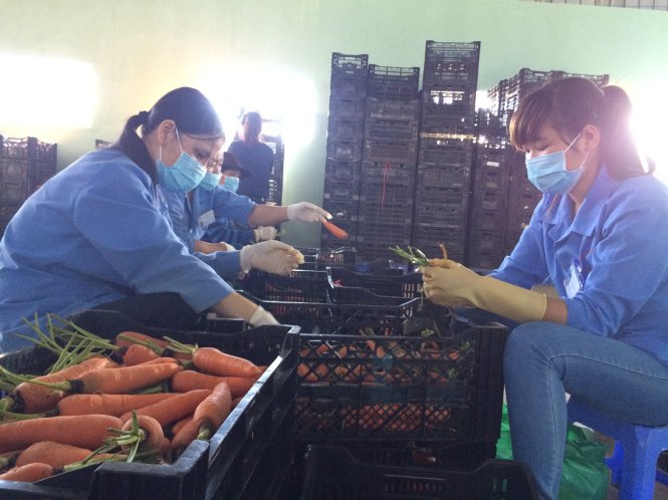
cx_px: 334
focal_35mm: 29
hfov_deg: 61.7
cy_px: 250
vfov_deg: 48.2
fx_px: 559
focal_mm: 4.15
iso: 320
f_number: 2.2
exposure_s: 1/33
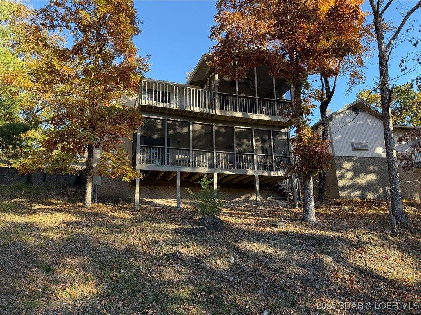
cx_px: 210
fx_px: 292
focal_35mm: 24
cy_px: 158
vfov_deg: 56.8
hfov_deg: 71.6
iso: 100
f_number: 1.78
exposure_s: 1/643
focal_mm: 6.76
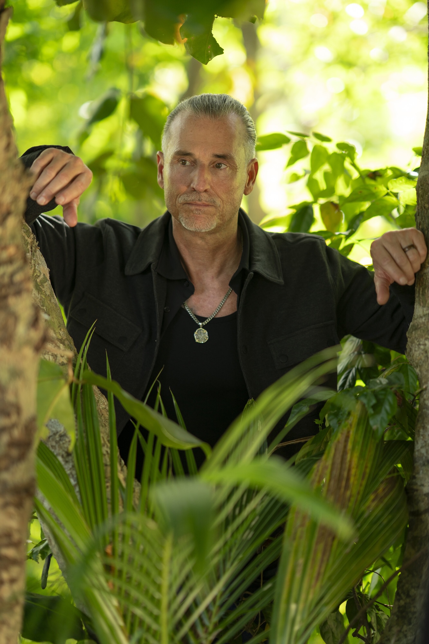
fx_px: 1520
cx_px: 214
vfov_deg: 23.9
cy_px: 322
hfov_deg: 16.1
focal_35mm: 85
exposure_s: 1/200
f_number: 1.4
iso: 200
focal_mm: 85
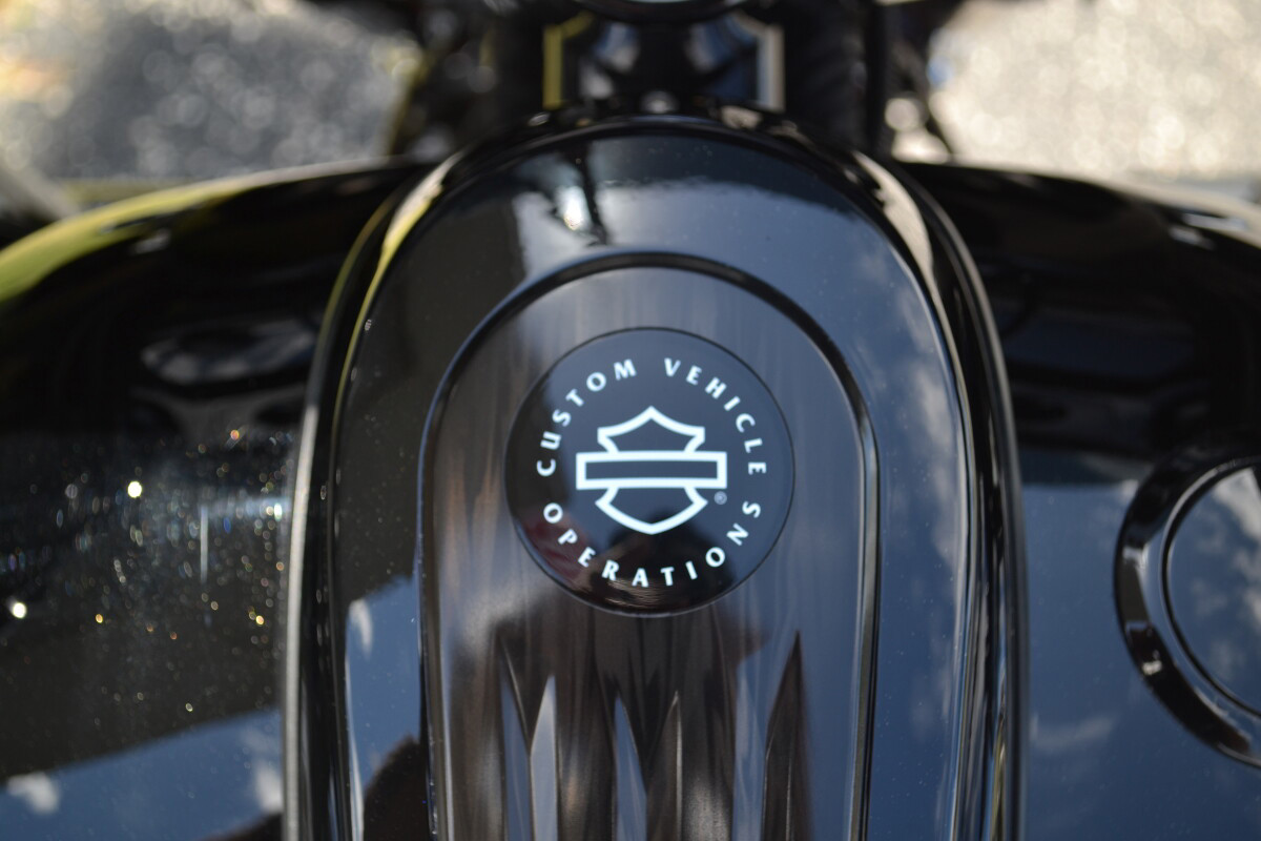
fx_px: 2102
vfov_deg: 22.6
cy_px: 420
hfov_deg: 33.4
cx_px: 630
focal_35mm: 60
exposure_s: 1/125
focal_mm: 40
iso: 125
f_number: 5.6
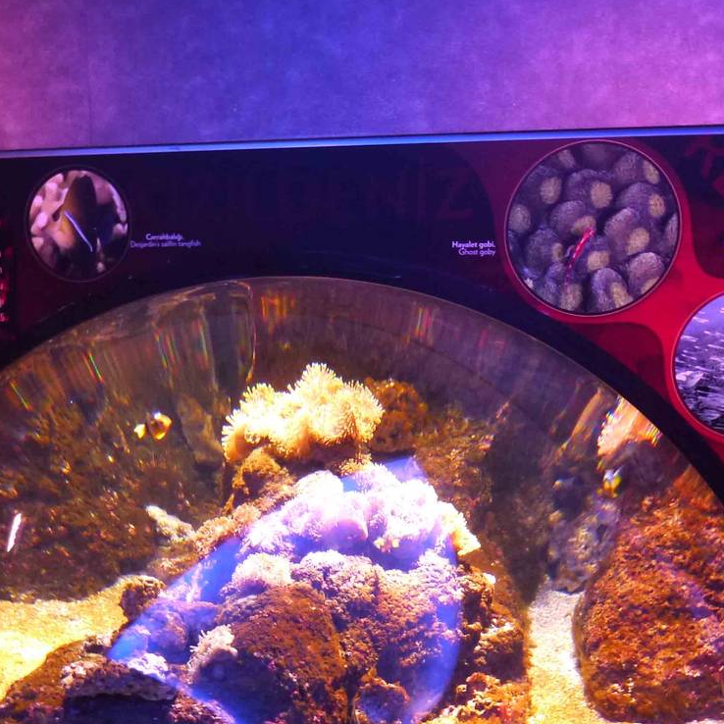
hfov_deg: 36.7
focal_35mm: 46
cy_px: 505
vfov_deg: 36.3
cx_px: 292
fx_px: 1088
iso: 200
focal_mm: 4.3
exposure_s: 1/8
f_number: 3.3
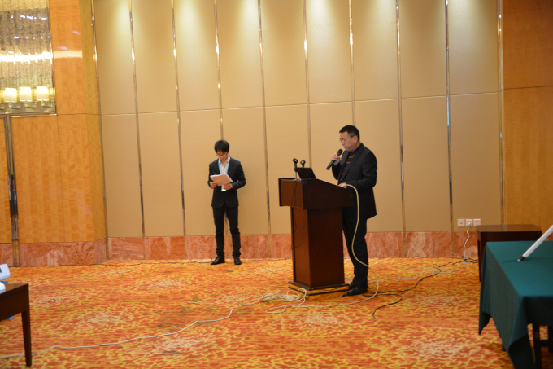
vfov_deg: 28.1
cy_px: 184
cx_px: 276
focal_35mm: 48
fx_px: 737
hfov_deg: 41.1
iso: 400
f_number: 2.8
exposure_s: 1/20
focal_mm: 48
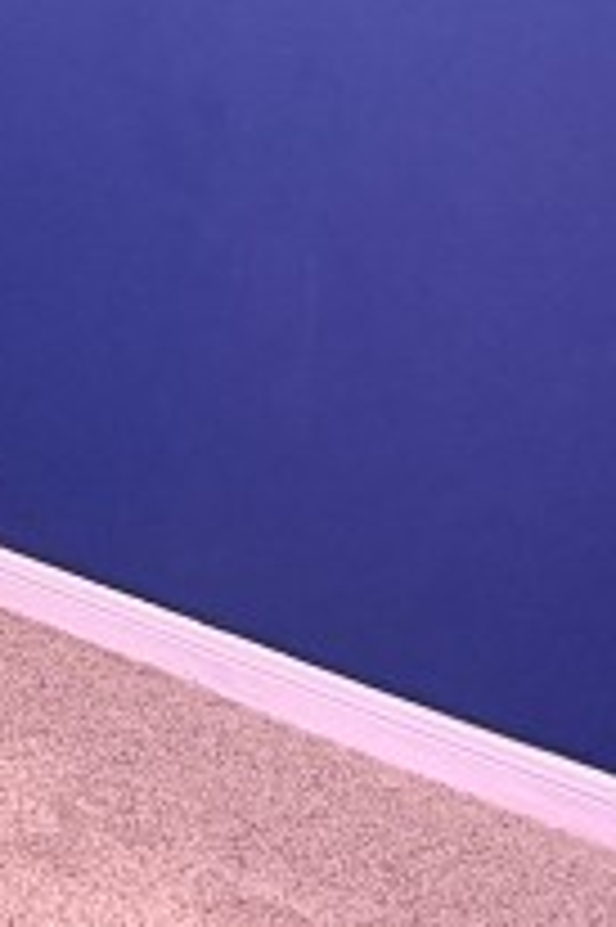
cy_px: -446
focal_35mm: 124
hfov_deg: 8.6
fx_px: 3188
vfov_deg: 15.3
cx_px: -1398
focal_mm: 6.76
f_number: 1.78
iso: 800
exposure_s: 1/30
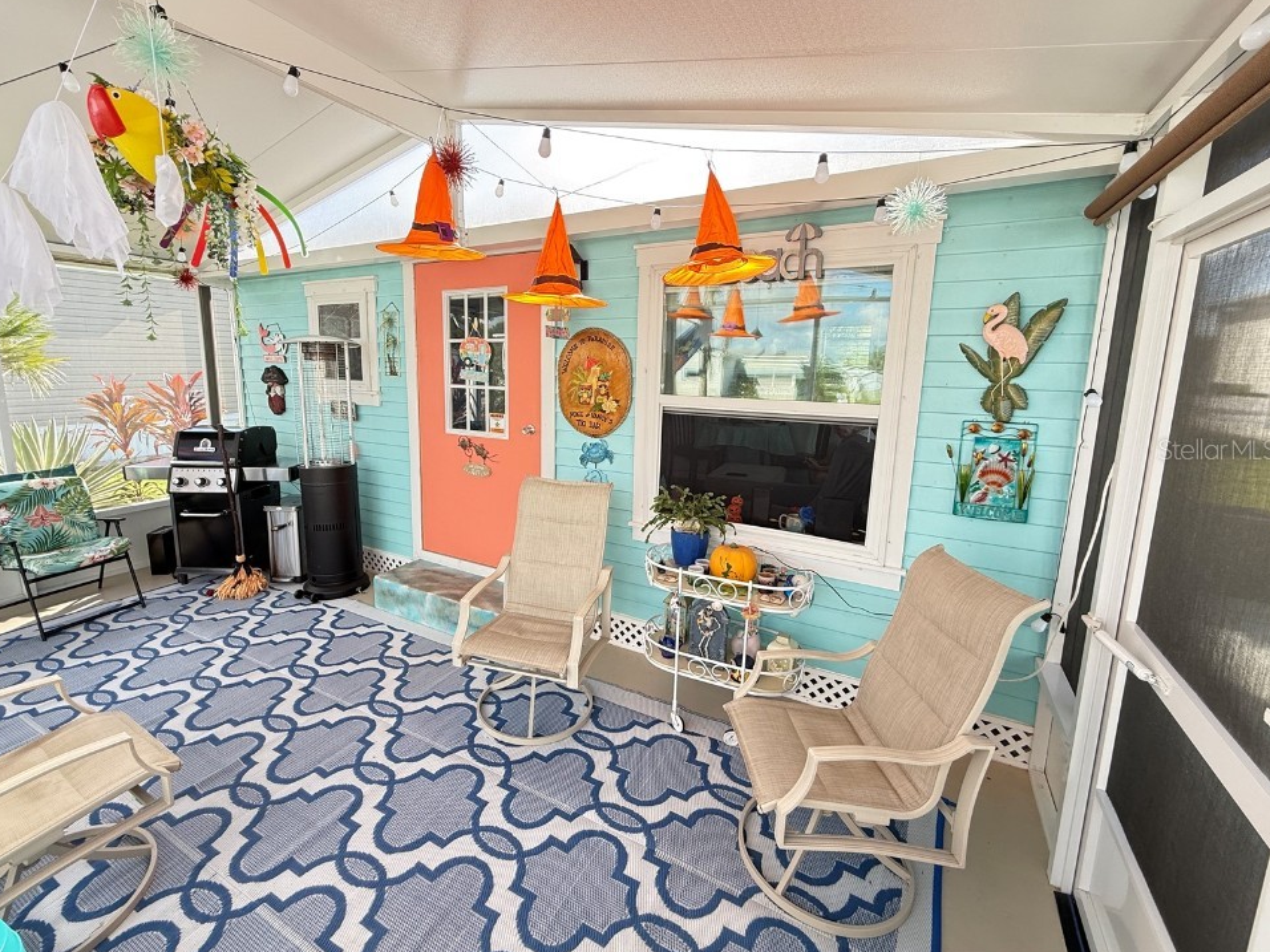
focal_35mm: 15
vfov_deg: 81.7
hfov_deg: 98.1
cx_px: 603
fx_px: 550
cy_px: 449
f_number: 2.2
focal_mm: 2.22
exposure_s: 1/99
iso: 80
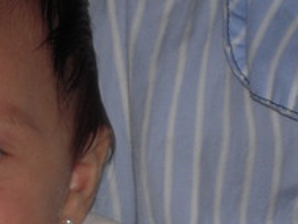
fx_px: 3265
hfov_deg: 5.2
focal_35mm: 379
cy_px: 312
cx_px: -131
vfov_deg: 3.9
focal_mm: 20
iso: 100
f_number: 5.8
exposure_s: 1/80
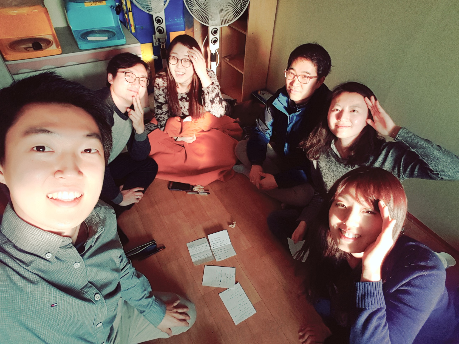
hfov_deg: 79.0
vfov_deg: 63.4
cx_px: 230
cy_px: 172
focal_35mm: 21
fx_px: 278
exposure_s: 1/60
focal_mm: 2.1
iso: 64
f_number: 1.7
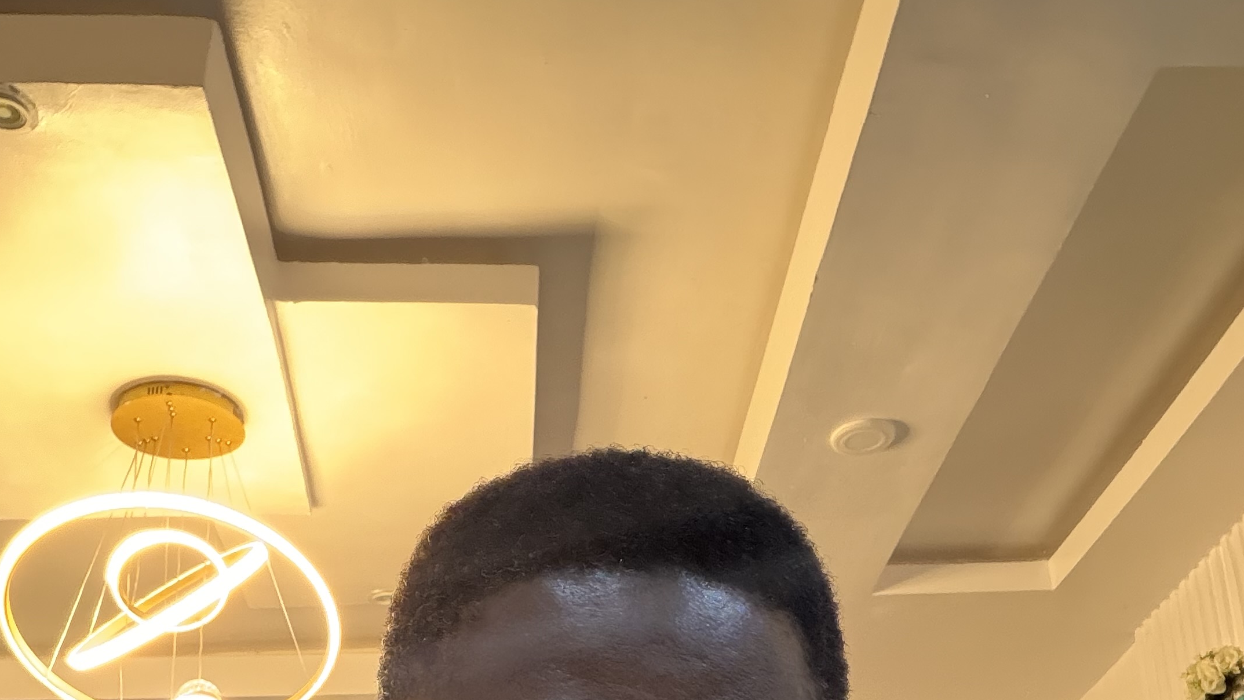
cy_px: 776
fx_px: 1550
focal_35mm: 47
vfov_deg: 23.8
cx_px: 607
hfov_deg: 43.7
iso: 500
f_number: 1.9
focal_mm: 2.71
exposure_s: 1/29
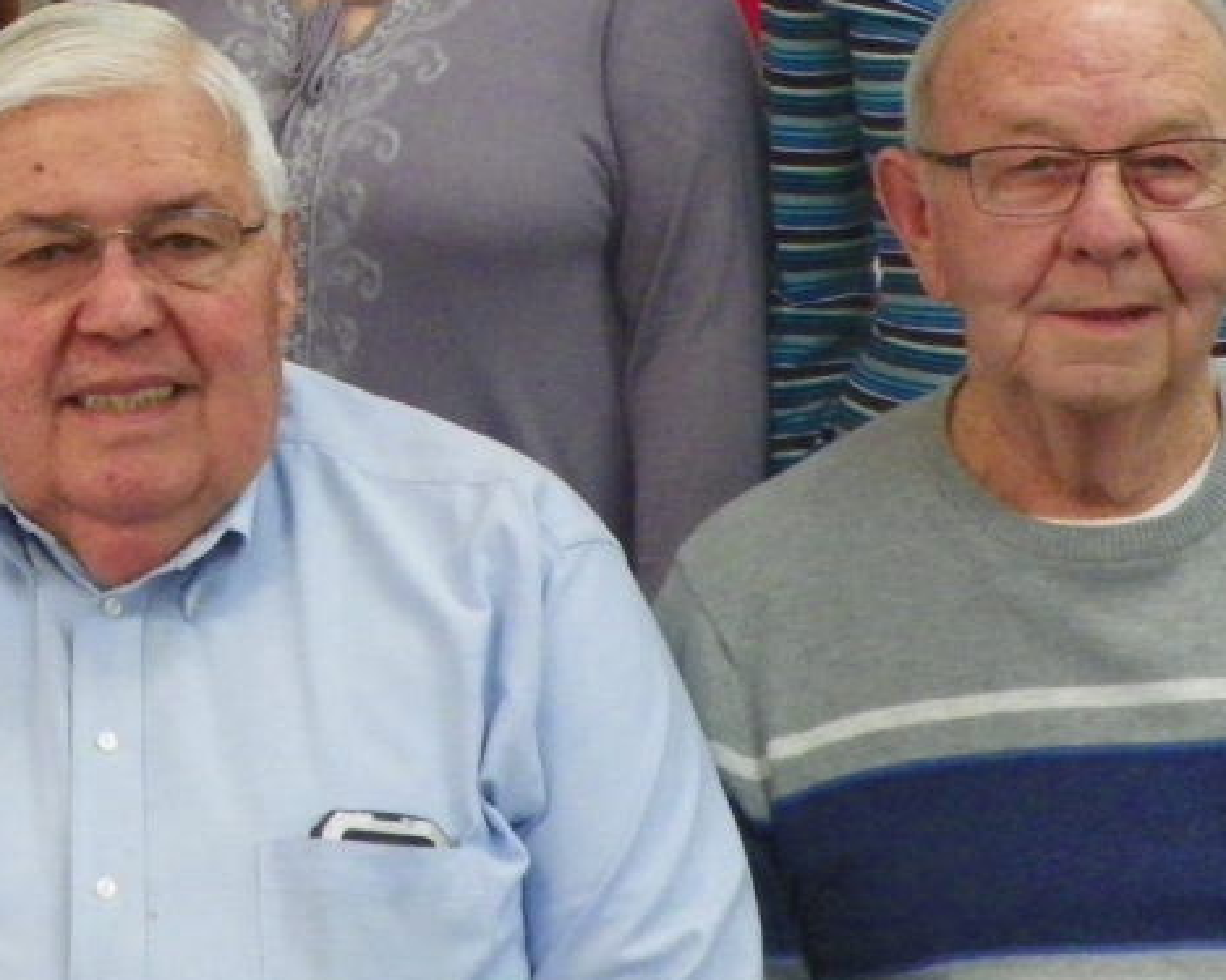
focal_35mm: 130
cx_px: -91
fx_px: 4716
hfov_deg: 14.5
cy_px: 188
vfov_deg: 11.8
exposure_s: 1/40
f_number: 3.5
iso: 320
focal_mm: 9.2
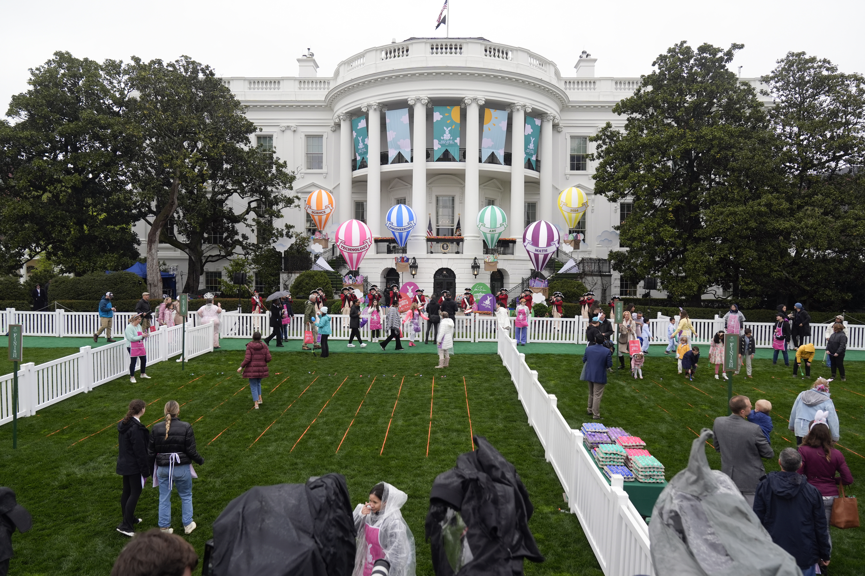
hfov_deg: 73.7
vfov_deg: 53.1
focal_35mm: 24
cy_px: 288
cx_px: 432
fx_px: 577
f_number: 4
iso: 500
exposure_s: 1/800
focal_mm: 24
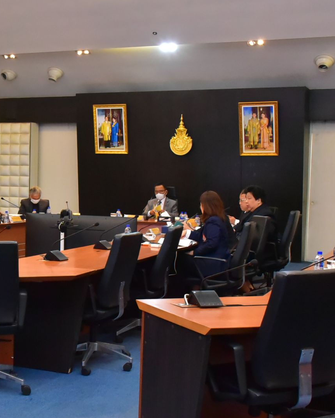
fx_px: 756
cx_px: 39
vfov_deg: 30.9
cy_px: 222
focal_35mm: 61
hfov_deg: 24.3
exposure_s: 1/160
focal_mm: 28
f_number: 6.3
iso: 8000
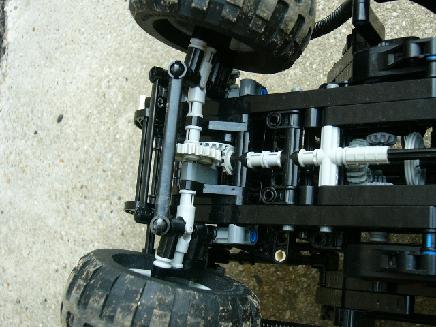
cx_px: 218
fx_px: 579
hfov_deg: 41.2
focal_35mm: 46
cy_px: 164
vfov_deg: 31.5
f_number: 3.2
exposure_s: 1/100
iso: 100
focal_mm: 7.6
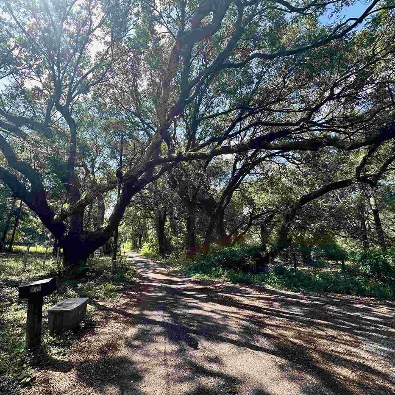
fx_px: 219
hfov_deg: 83.3
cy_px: 192
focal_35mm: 17
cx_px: 165
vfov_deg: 83.9
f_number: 2.2
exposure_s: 1/240
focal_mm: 2.22
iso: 40
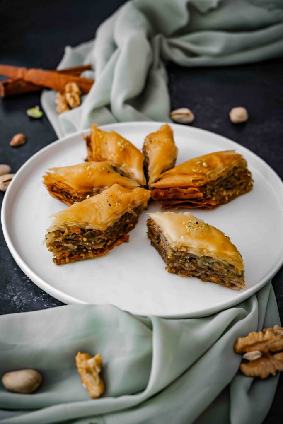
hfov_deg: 24.2
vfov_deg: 35.6
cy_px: 212
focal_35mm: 56
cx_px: 142
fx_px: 660
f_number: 3.6
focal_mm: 37.4
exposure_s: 1/60
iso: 320
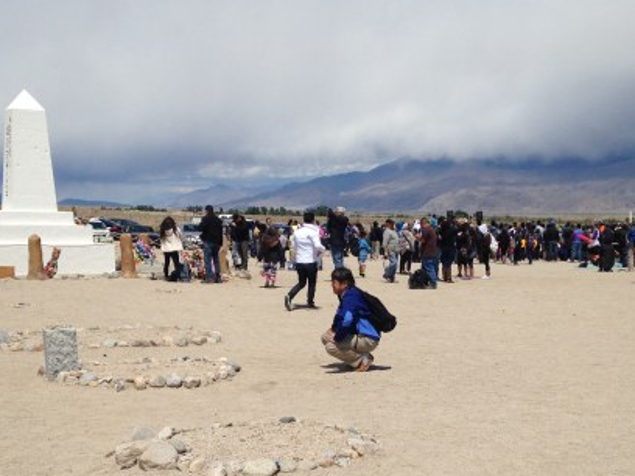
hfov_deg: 34.9
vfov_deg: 26.2
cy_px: 364
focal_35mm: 55
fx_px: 1009
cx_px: 350
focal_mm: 4.12
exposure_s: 1/4525
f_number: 2.4
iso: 50
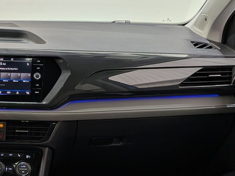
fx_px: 400
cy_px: 98
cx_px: 14
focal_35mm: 59
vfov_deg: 24.8
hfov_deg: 30.9
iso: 29
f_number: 1.7
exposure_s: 1/131
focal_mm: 4.53
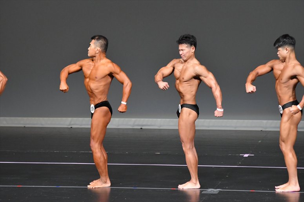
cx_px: 152
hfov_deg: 6.9
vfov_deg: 4.6
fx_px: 2532
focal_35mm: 300
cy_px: 101
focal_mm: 200
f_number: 5.6
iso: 5000
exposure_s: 1/400
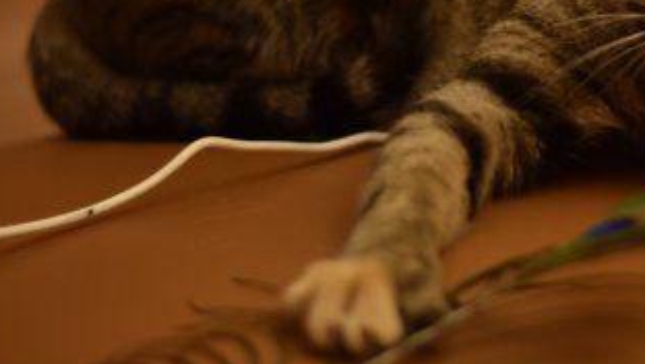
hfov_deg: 13.8
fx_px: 2636
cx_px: 579
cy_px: 43
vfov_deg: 7.9
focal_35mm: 154
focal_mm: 50
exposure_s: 1/80
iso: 560
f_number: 1.8
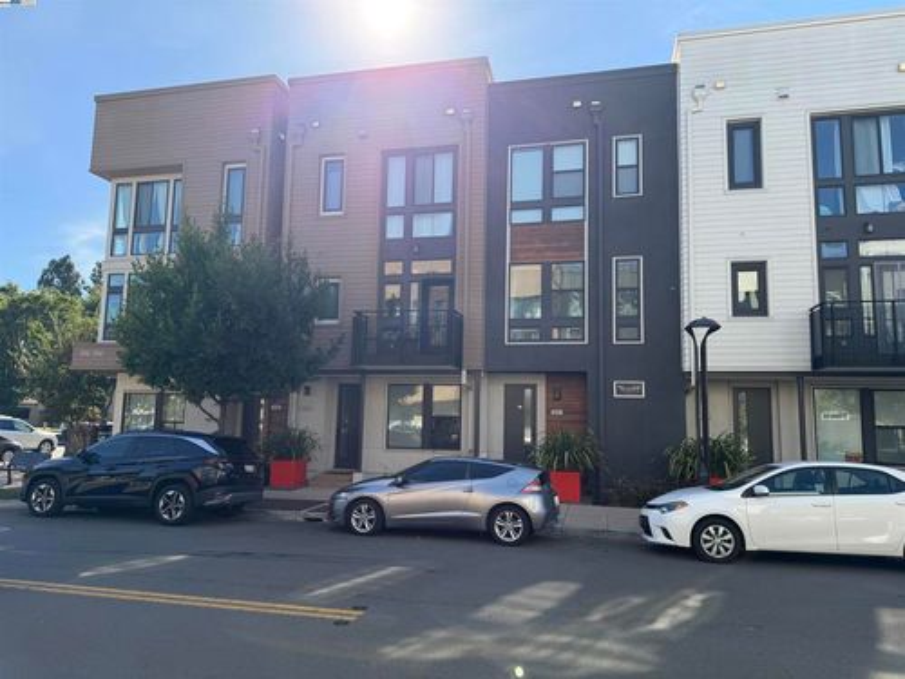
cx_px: 452
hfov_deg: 71.6
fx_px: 627
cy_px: 340
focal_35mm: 24
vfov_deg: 56.8
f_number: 1.78
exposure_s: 1/2801
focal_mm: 6.76
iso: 100
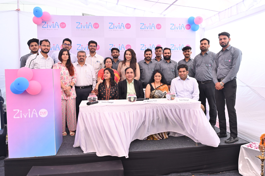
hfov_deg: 60.3
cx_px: 132
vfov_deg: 42.3
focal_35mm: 31
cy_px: 88
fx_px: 228
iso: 640
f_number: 7.1
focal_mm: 31
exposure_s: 1/200
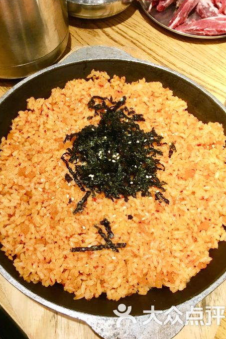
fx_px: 292
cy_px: 167
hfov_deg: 42.3
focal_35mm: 31
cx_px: 107
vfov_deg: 60.3
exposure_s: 1/33
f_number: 2.2
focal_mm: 4.15
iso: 160
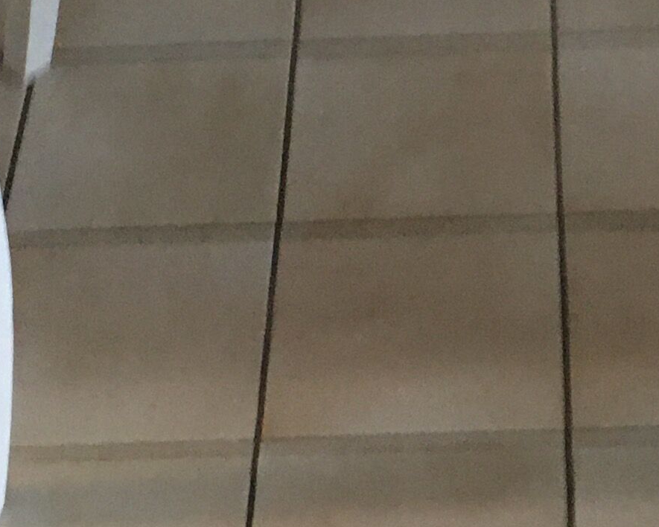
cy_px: -68
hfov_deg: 14.9
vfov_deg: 11.8
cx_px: 467
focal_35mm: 129
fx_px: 2516
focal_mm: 4.15
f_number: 2.2
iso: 400
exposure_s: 1/17
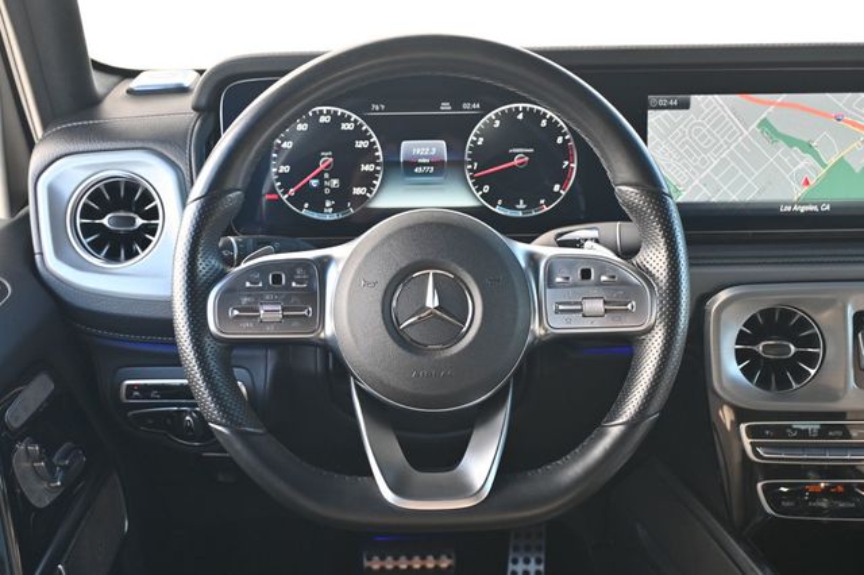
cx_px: 432
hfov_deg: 47.2
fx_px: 989
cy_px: 288
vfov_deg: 32.4
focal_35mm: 41
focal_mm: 27.5
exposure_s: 1/125
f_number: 4.5
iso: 400
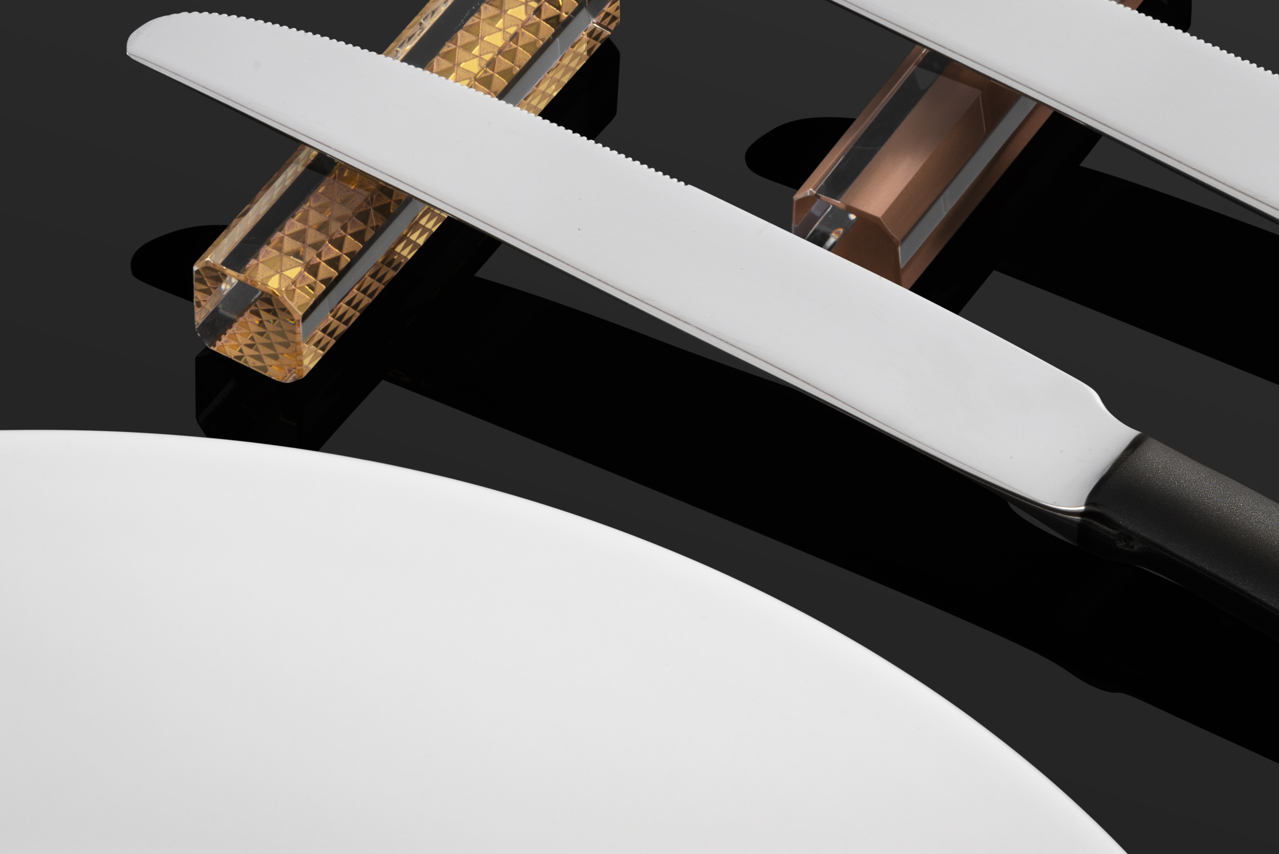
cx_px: 698
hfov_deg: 6.2
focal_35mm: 333
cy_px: 226
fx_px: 11833
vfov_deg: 4.1
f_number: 32
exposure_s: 1/60
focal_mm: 150
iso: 50
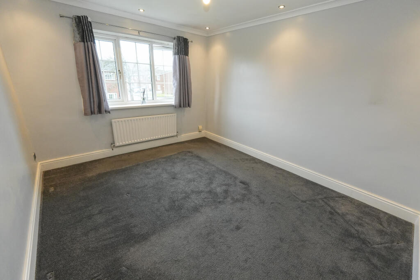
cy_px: 140
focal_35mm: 15
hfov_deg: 100.4
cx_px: 210
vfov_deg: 77.3
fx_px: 175
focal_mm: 10
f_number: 4
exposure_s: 1/160
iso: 1600
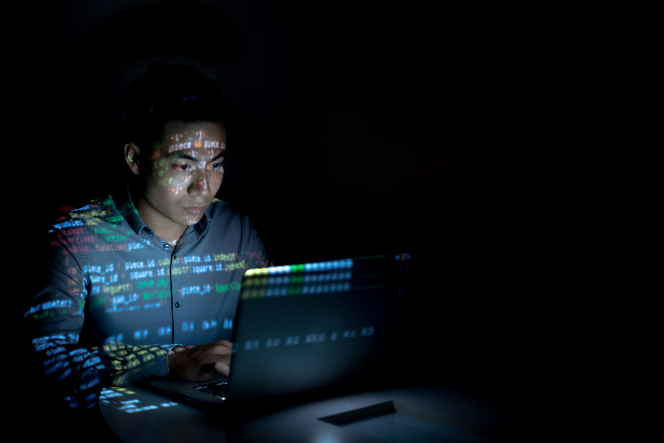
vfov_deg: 27.0
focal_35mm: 50
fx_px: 922
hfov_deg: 39.6
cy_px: 222
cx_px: 332
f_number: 2.8
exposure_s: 1/15
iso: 400
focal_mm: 50
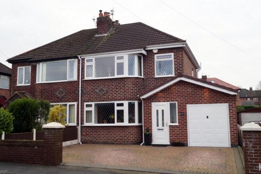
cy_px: 87
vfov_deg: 36.9
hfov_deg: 53.1
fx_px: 261
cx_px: 130
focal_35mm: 36
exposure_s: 1/20
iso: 100
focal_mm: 24
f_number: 11
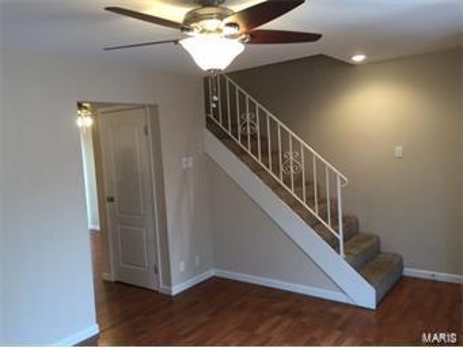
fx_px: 388
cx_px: 232
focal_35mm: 29
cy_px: 174
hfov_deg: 61.6
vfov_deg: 48.3
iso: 40
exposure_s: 1/15
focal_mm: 4.15
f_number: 2.2
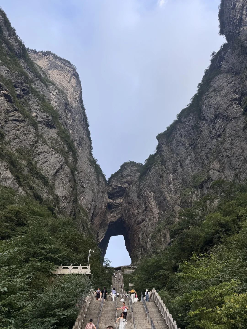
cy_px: 164
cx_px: 124
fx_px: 228
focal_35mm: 24
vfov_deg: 71.6
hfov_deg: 56.8
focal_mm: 6.76
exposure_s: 1/598
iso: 80
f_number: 1.78
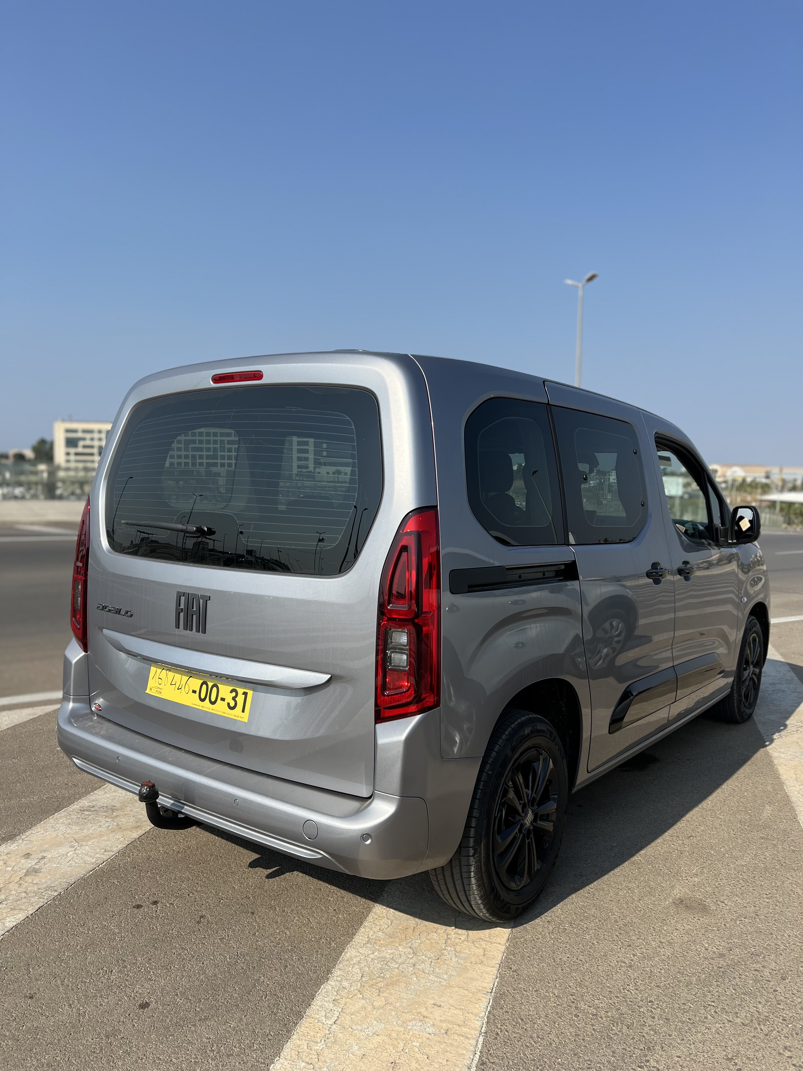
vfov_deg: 67.3
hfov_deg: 53.1
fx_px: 804
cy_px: 536
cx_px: 402
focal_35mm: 26
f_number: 1.5
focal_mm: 5.7
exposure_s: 1/4115
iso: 50
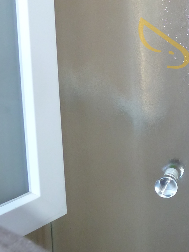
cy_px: 43
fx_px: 539
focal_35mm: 74
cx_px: 278
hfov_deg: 17.9
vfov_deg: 25.8
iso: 160
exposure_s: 1/30
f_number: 3.3
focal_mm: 4.1
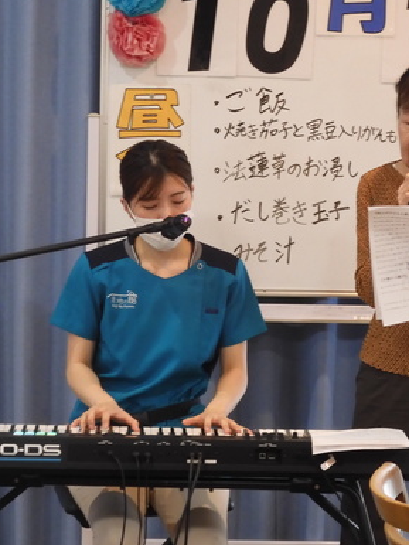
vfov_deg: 15.2
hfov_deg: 11.4
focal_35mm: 130
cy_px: 248
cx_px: 209
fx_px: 2047
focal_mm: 13.7
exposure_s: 1/25
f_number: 4.5
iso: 400
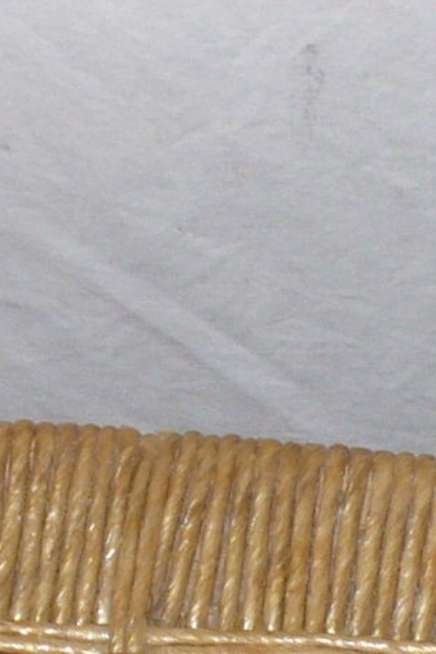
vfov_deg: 9.9
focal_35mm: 207
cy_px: 445
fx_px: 3763
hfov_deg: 6.6
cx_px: 454
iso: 80
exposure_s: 1/30
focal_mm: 6.1
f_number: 2.8
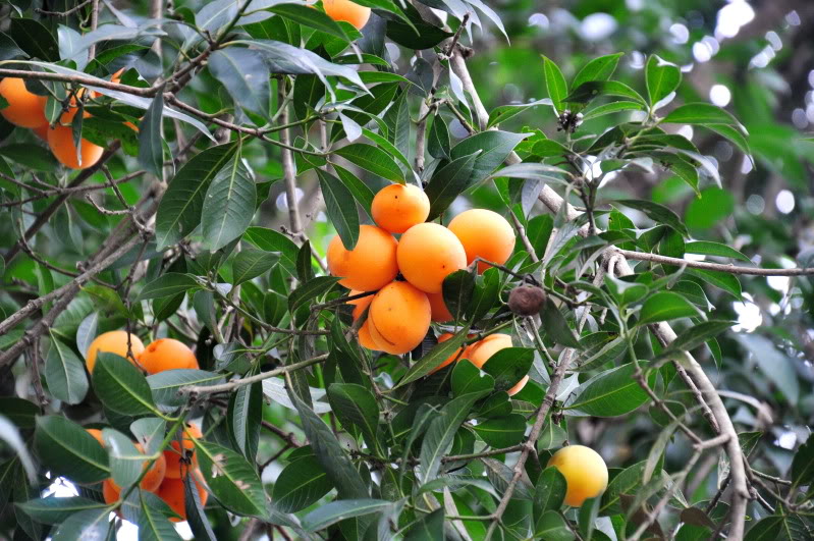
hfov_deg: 13.1
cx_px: 407
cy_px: 270
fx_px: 3558
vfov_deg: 8.7
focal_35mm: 158
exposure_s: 1/80
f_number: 5.6
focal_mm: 105
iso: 560
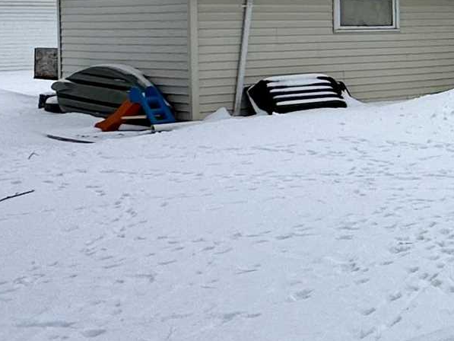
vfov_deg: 20.0
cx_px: 771
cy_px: 33
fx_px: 944
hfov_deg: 20.7
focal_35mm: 72
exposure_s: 1/1618
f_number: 2.2
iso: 50
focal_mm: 2.22
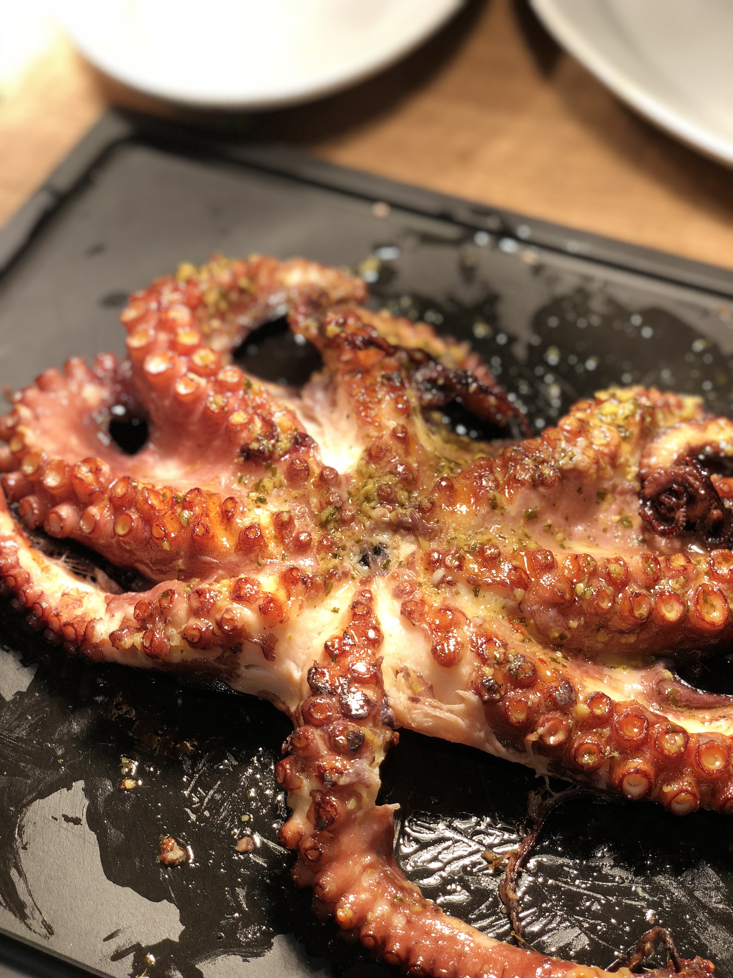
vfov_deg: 36.8
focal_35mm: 52
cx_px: 366
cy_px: 489
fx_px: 1468
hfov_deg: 28.0
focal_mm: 6
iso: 40
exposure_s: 1/100
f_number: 2.4
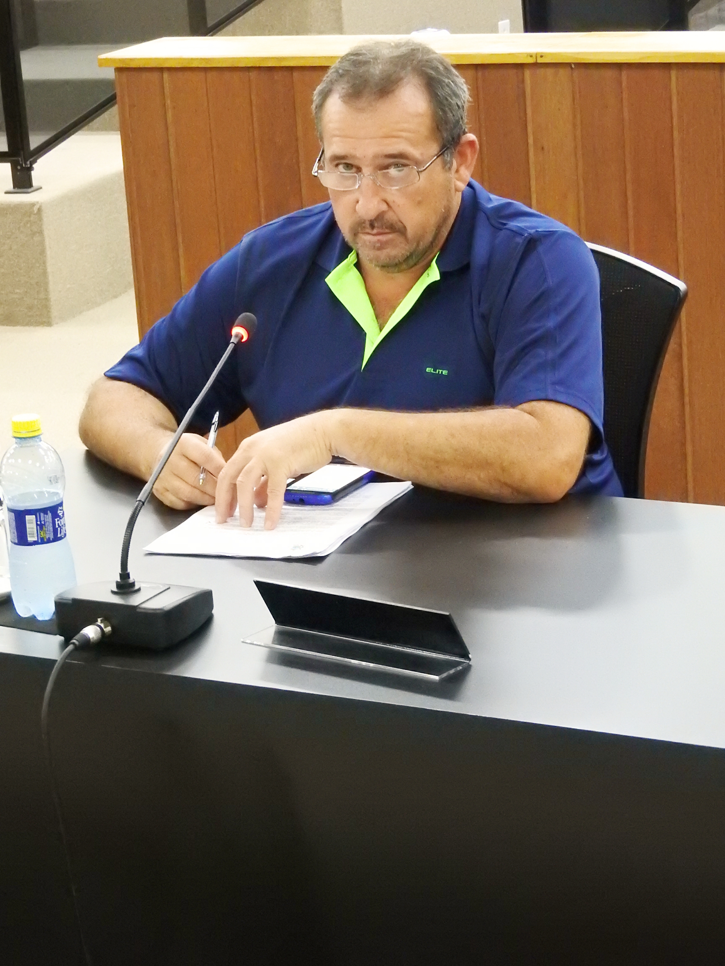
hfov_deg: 14.1
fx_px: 2932
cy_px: 483
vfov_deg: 18.7
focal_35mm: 105
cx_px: 362
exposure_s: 1/13
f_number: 4.8
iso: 1600
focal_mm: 18.8
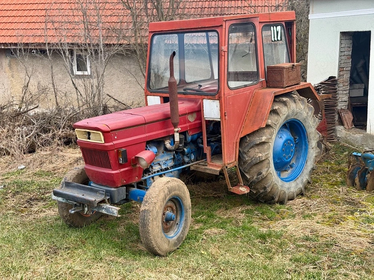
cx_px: 187
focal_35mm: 48
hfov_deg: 39.7
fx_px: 519
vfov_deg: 30.3
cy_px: 140
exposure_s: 1/865
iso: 64
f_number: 1.78
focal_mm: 6.76
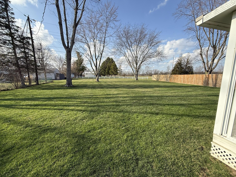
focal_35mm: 15
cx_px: 119
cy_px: 94
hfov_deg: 98.2
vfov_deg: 81.7
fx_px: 102
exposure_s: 1/751
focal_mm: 2.22
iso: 50
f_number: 2.2
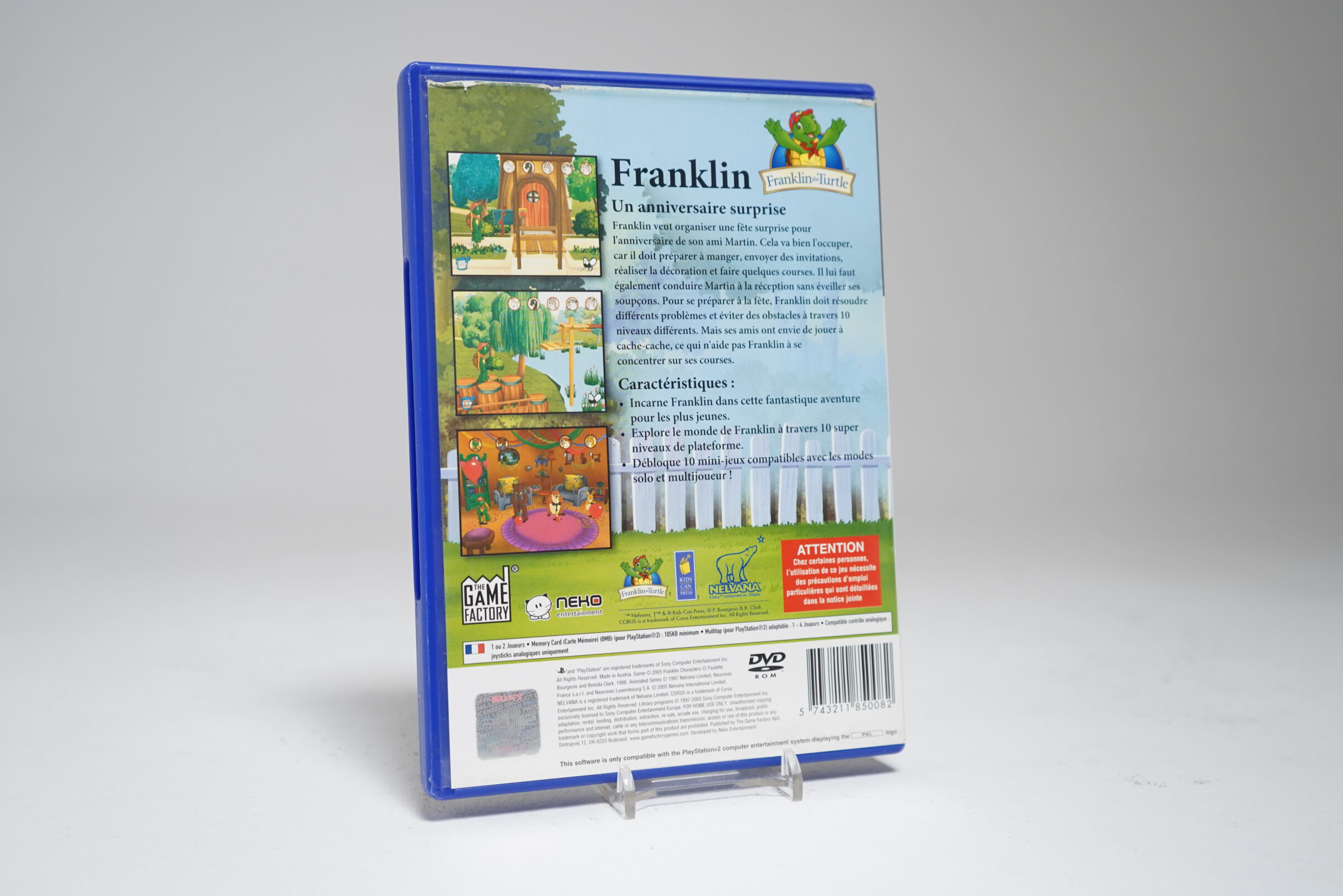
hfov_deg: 50.7
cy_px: 437
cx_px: 659
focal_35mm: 38
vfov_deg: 35.1
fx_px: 1418
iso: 640
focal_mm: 36
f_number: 5
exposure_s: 1/40
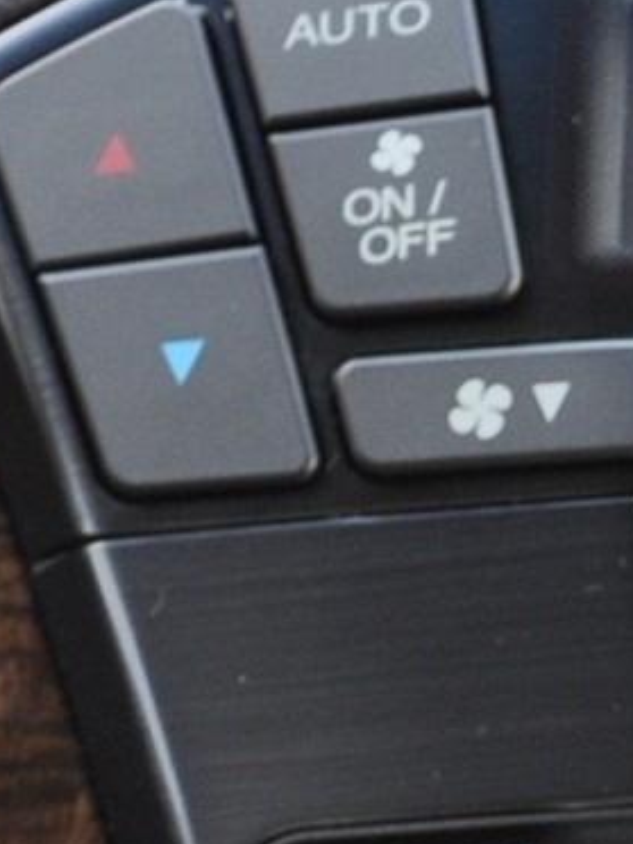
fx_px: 8271
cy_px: 1290
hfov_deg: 4.3
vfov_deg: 5.8
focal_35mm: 339
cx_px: 1575
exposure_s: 1/80
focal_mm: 35
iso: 400
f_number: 5
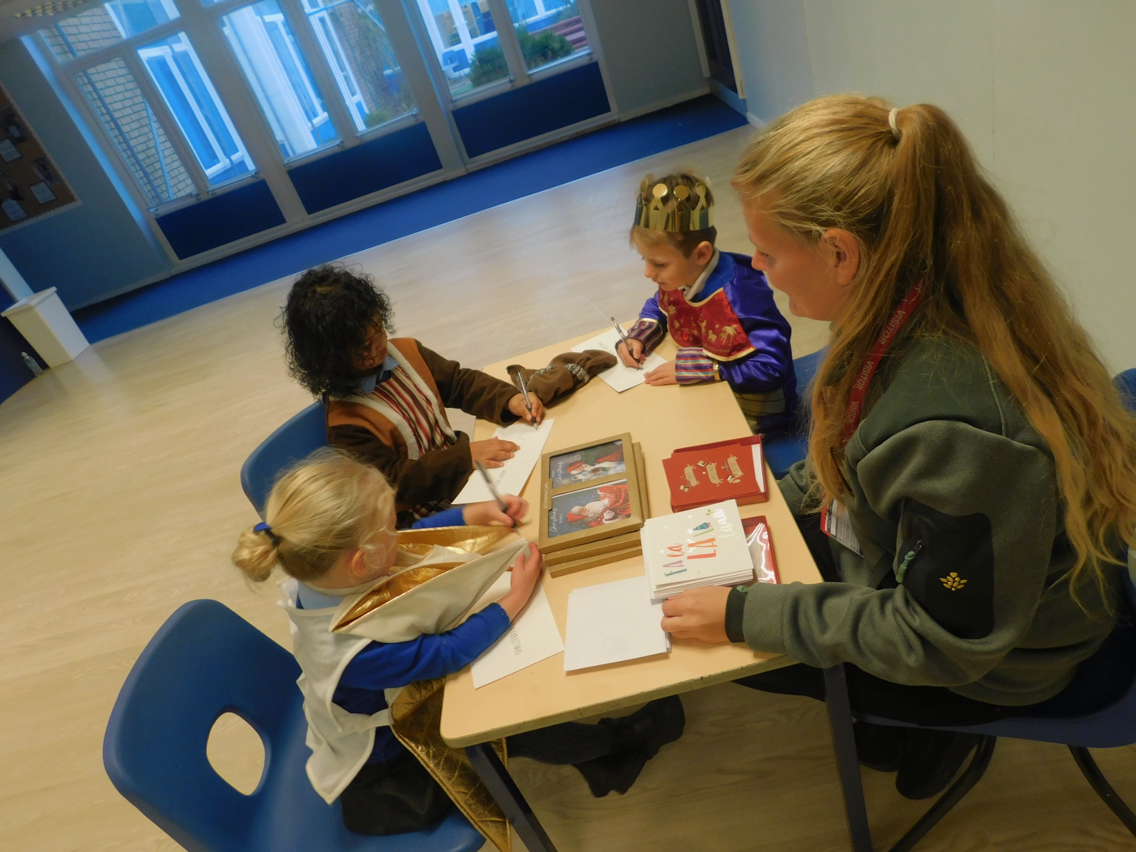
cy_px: 426
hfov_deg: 73.9
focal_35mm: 23
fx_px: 755
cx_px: 568
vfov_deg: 58.9
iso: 140
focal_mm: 4
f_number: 3
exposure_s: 1/30
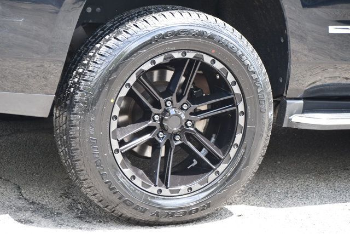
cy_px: 117
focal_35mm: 123
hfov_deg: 16.6
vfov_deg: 11.2
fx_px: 1196
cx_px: 175
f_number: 4.8
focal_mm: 82
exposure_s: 1/250
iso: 450
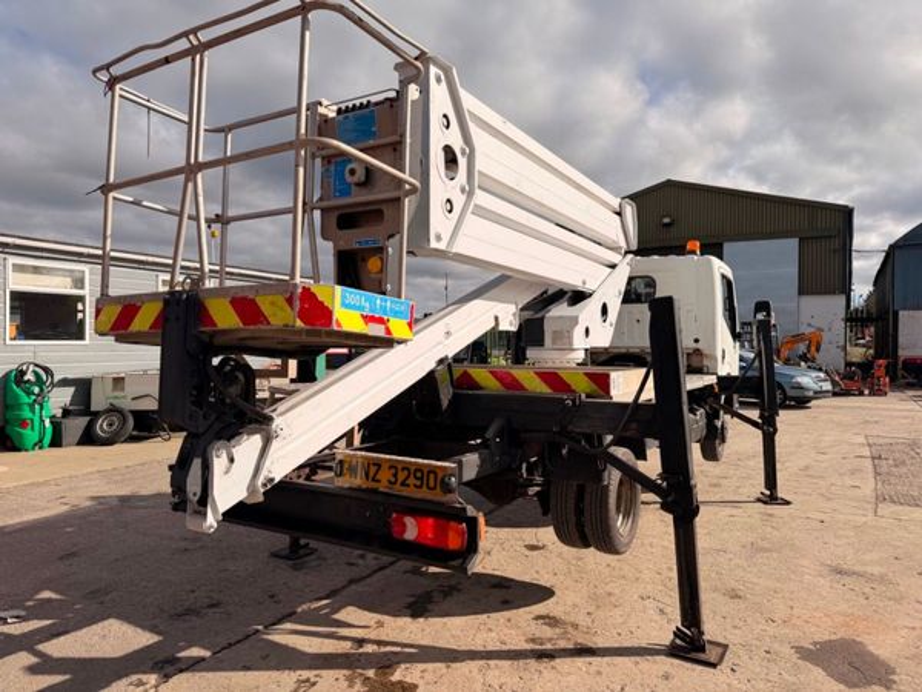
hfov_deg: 71.6
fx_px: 639
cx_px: 461
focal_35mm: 24
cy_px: 346
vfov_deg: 56.8
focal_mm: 6.76
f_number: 1.78
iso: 80
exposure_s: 1/6173
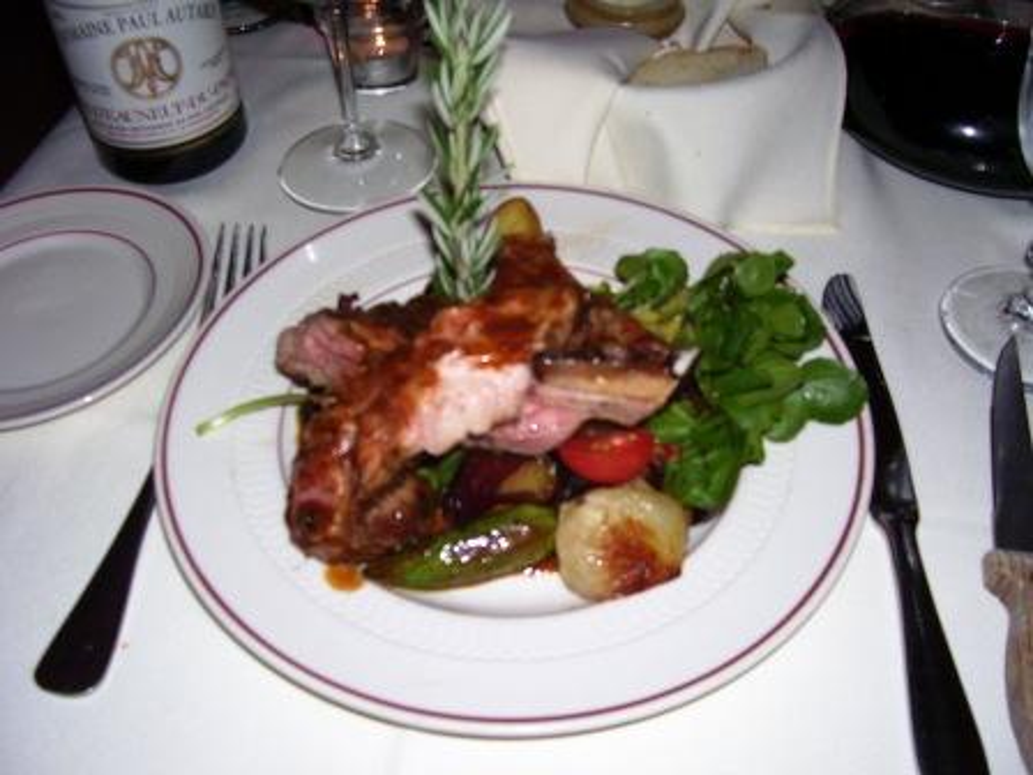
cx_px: 516
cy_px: 388
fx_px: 1015
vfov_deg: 41.8
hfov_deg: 54.0
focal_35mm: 34
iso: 125
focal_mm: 5.6
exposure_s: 1/60
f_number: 2.7
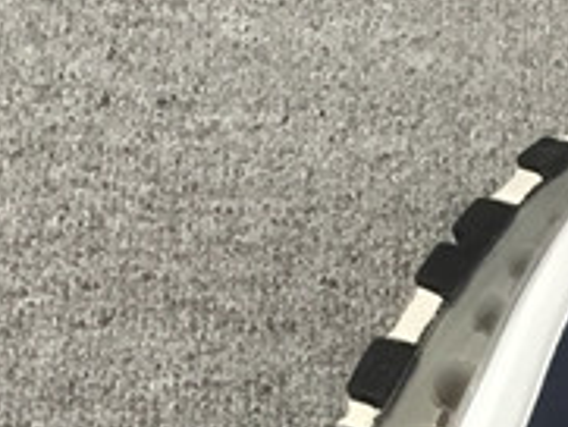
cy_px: 818
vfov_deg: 9.1
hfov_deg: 12.0
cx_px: 941
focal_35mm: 154
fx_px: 2529
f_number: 2.4
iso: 25
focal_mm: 3.3
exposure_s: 1/33
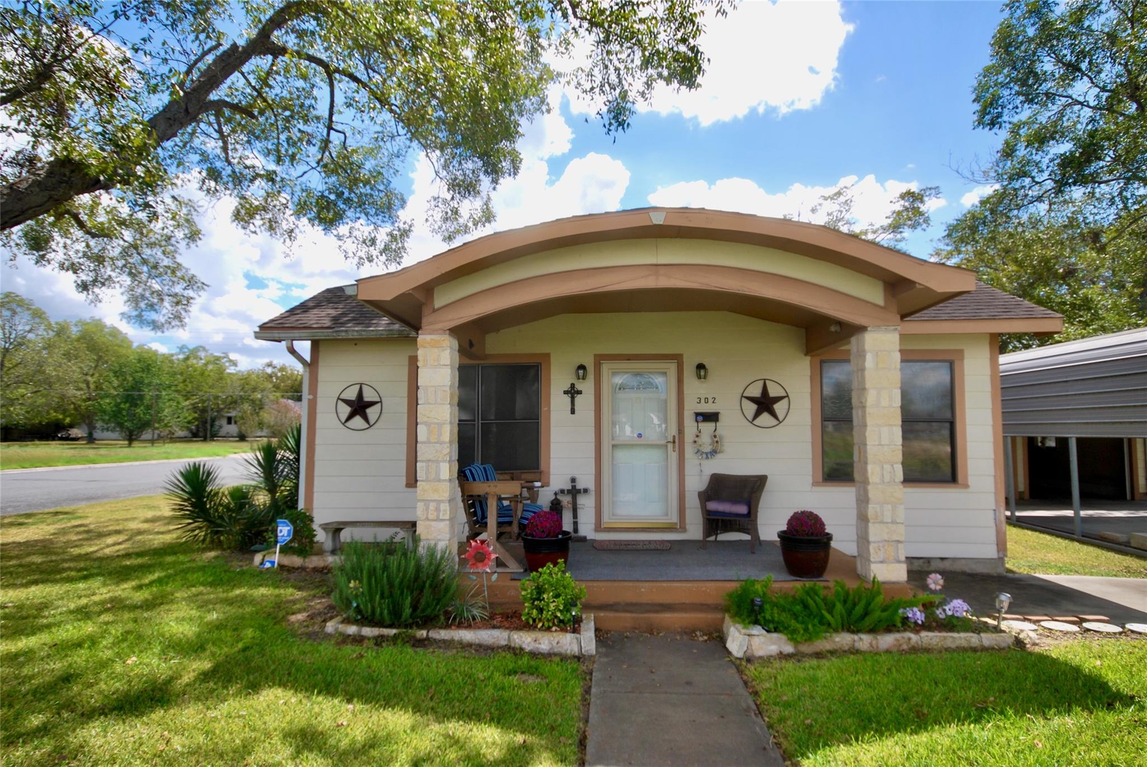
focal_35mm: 20
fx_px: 622
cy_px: 384
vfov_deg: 63.3
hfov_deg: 85.4
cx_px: 574
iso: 100
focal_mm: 13
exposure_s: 1/250
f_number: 8
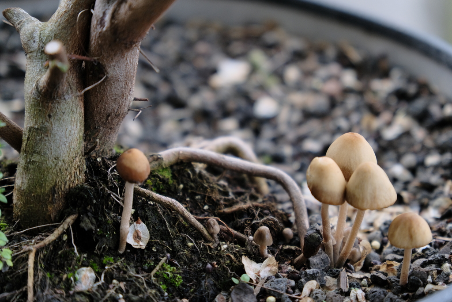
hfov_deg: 19.5
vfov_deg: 13.0
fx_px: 1318
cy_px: 151
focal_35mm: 105
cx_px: 226
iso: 640
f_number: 2.8
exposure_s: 1/850
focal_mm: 70
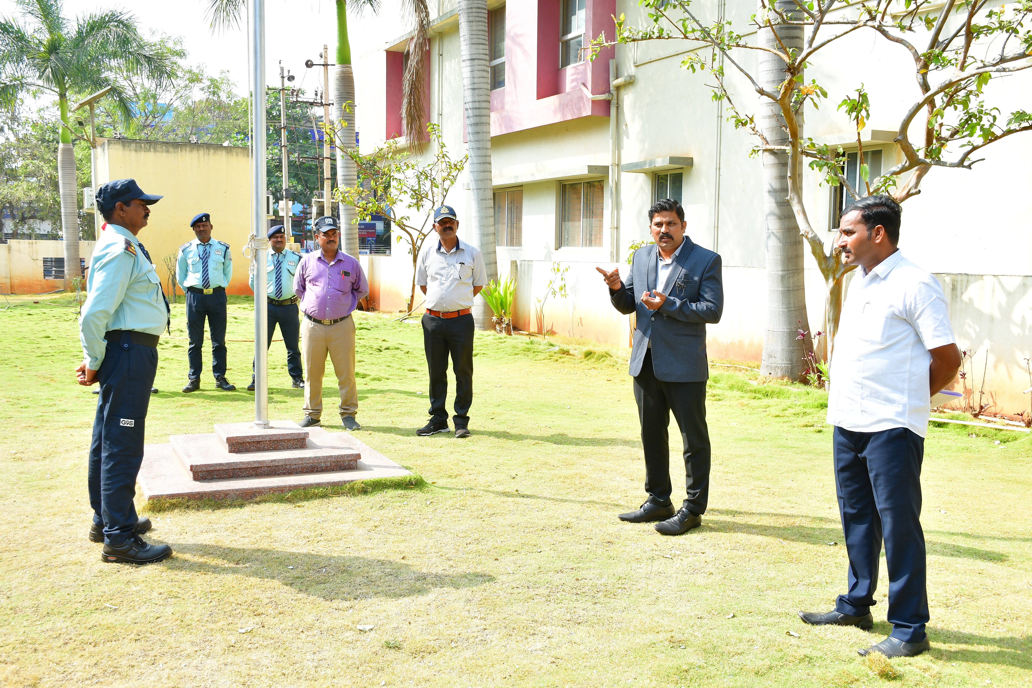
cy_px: 344
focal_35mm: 36
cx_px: 516
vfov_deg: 36.9
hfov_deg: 53.1
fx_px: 1032
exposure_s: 1/125
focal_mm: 24
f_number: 6.3
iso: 160
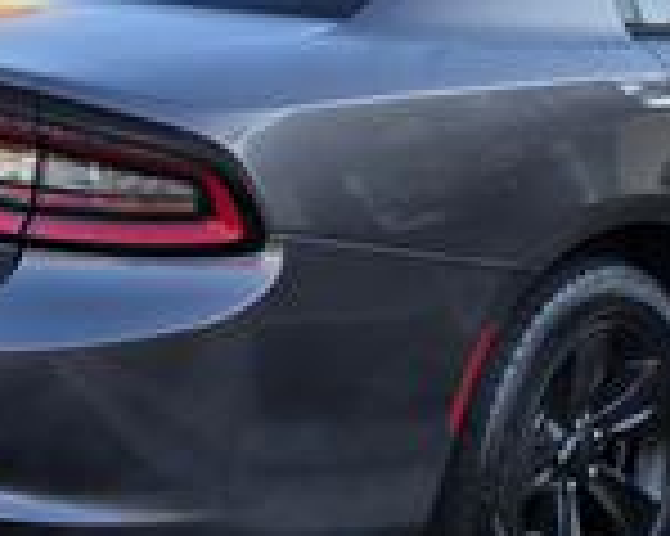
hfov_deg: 25.0
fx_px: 1506
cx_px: 391
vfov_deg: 20.1
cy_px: 221
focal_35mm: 76
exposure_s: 1/2296
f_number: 1.7
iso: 80
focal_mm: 6.3
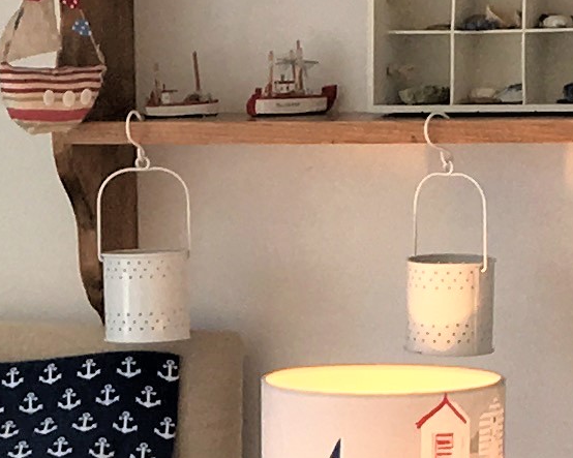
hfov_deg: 9.3
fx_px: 3493
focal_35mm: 206
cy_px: 527
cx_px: -8
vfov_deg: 7.5
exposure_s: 1/361
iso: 25
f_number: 2.2
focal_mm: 4.15
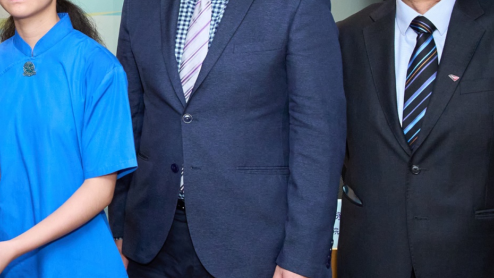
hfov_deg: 25.4
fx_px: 989
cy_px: 16
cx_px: -87
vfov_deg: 15.8
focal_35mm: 75
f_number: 6.3
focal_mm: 25.5
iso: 2000
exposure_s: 1/125
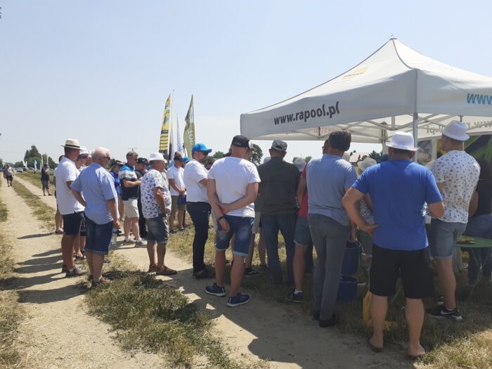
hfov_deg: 65.3
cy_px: 184
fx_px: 384
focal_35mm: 27
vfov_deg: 51.4
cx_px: 246
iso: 40
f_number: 1.9
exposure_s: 1/2370
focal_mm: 3.6
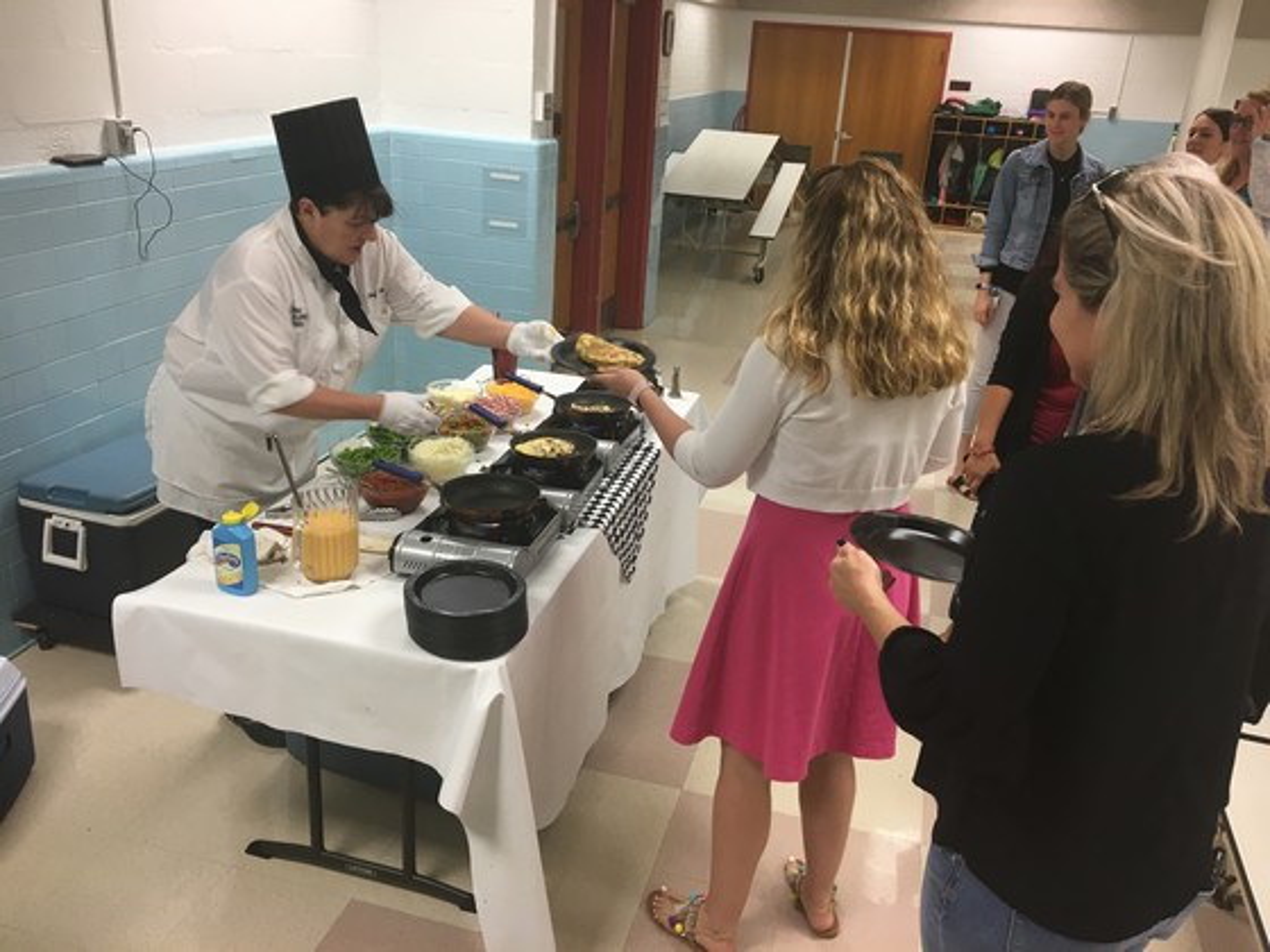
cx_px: 635
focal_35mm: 29
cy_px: 476
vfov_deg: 48.2
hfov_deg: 61.7
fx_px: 1064
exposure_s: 1/30
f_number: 2.2
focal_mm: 4.15
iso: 64
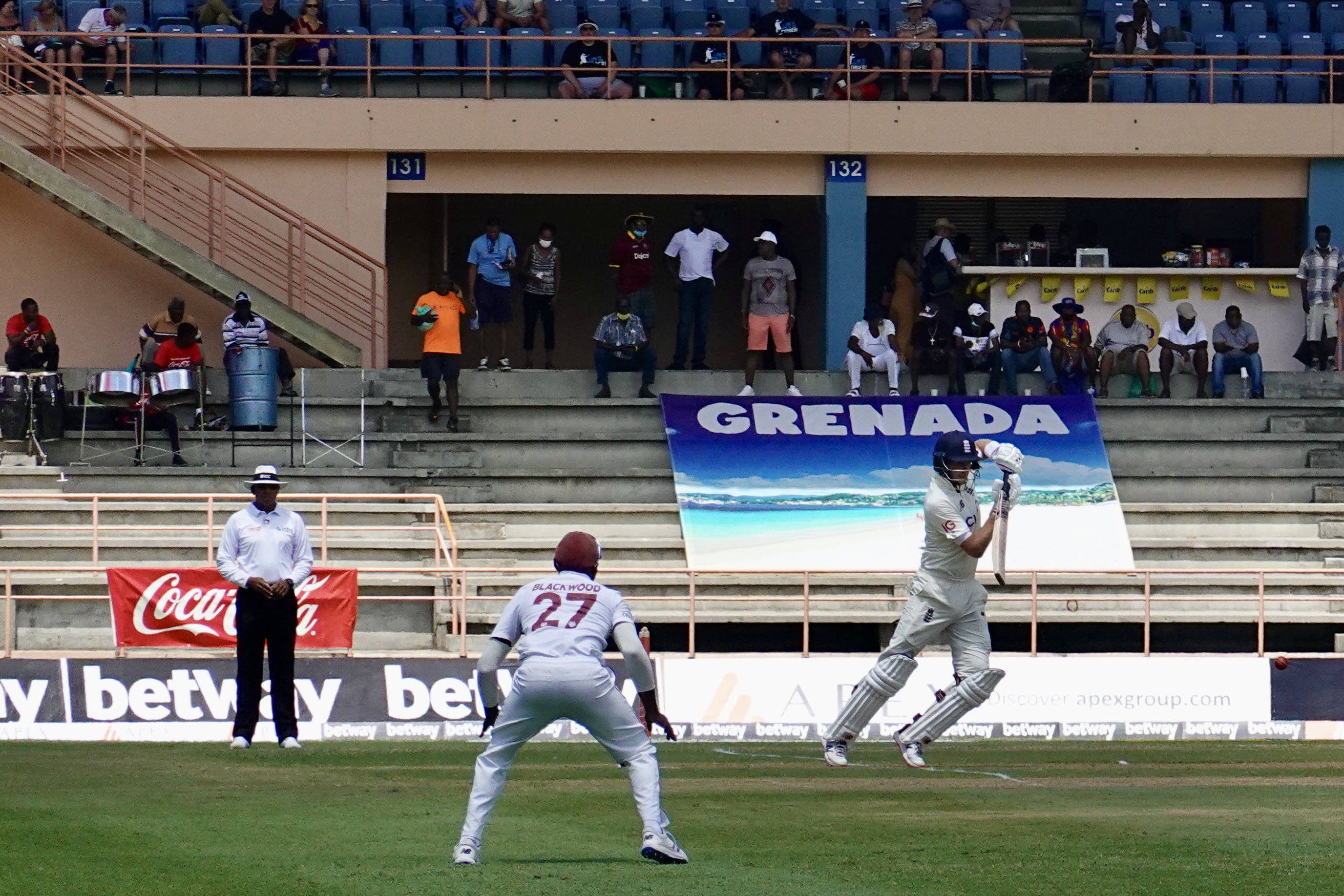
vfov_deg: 5.5
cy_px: 516
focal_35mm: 248
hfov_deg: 8.3
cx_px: 818
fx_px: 9258
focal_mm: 72
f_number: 4.5
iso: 320
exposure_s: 1/2000
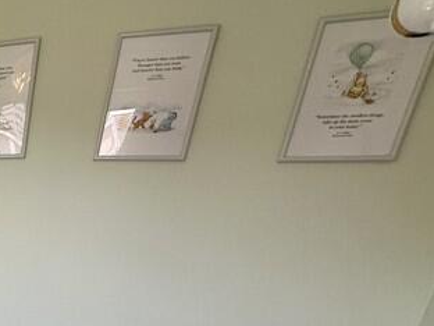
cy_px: 418
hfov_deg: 28.3
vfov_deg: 26.8
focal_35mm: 46
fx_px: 577
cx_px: -207
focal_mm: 2.22
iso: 64
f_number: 2.2
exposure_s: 1/99
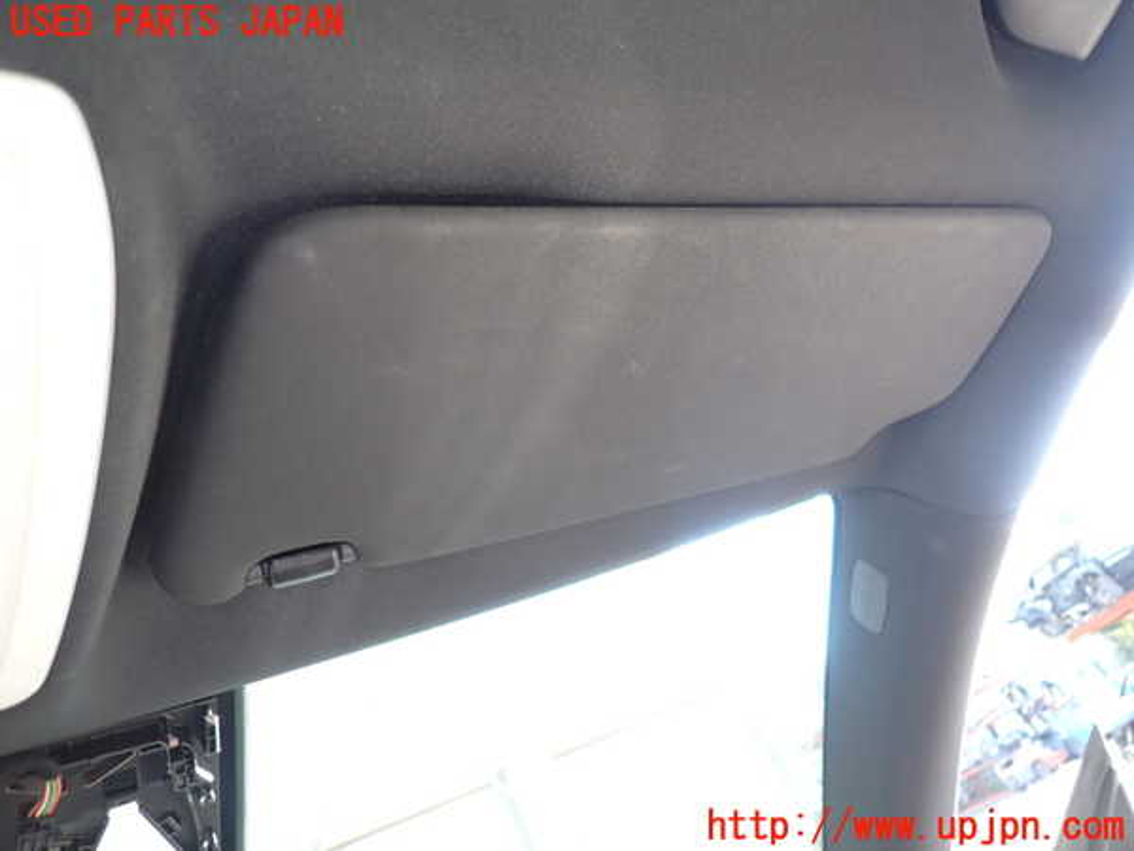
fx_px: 819
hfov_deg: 69.4
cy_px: 426
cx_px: 567
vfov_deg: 54.9
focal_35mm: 25
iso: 125
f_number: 2
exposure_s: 1/60
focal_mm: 4.5
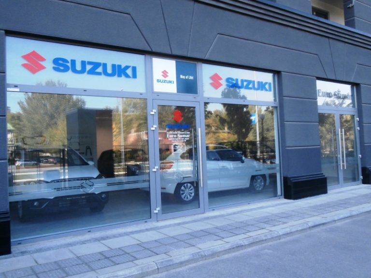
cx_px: 186
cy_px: 139
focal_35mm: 30
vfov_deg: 46.7
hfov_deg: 60.0
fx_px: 321
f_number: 3.5
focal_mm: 5.36
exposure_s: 1/250
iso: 250
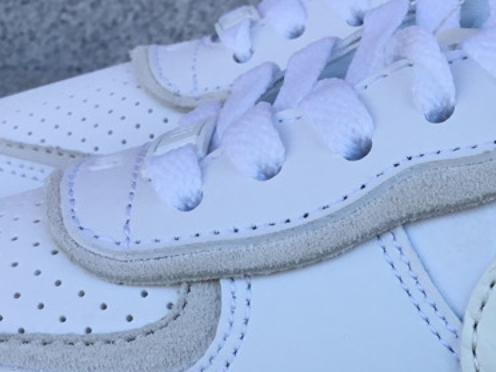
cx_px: 451
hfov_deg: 25.2
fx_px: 1075
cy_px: 379
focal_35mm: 75
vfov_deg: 19.1
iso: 25
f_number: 2.4
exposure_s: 1/281
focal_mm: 3.3
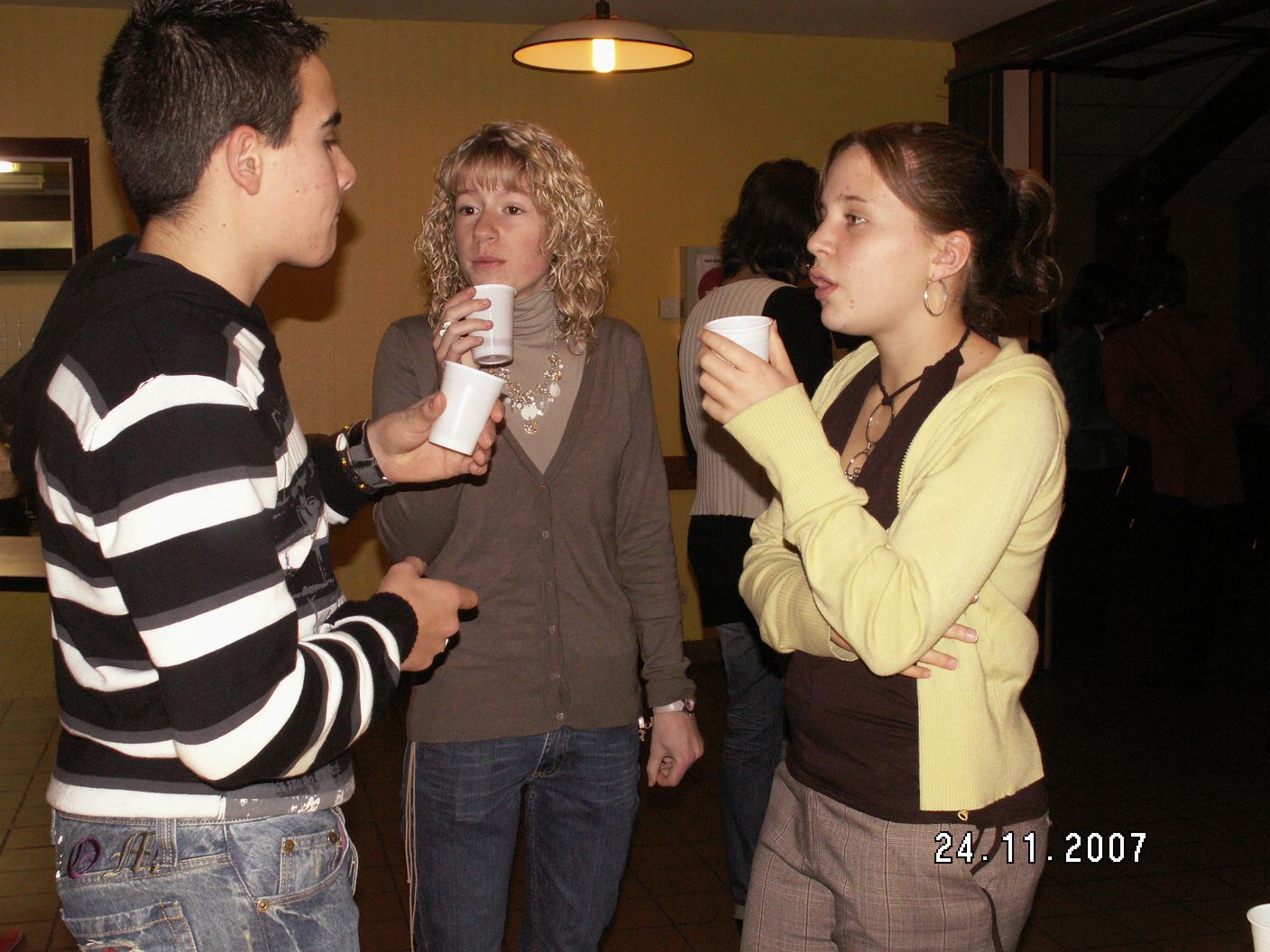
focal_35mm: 43
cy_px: 476
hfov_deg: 43.9
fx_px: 1578
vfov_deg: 33.6
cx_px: 635
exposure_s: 1/50
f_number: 4
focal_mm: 7.2
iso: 160
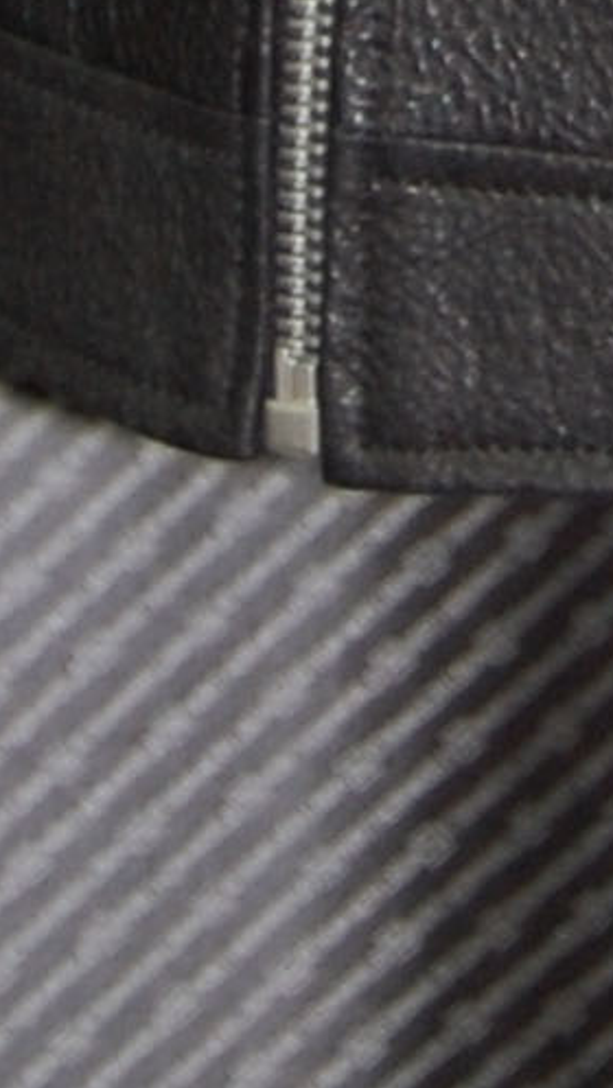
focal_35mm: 323
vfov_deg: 6.2
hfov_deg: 3.8
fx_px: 9323
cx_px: 871
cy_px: -2183
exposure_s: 1/60
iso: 400
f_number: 4.5
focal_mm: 34
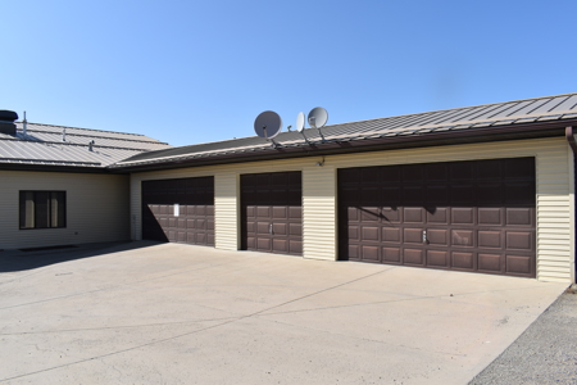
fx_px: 433
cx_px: 288
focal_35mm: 27
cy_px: 192
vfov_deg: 47.9
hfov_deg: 67.4
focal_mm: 18
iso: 100
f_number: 11
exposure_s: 1/200
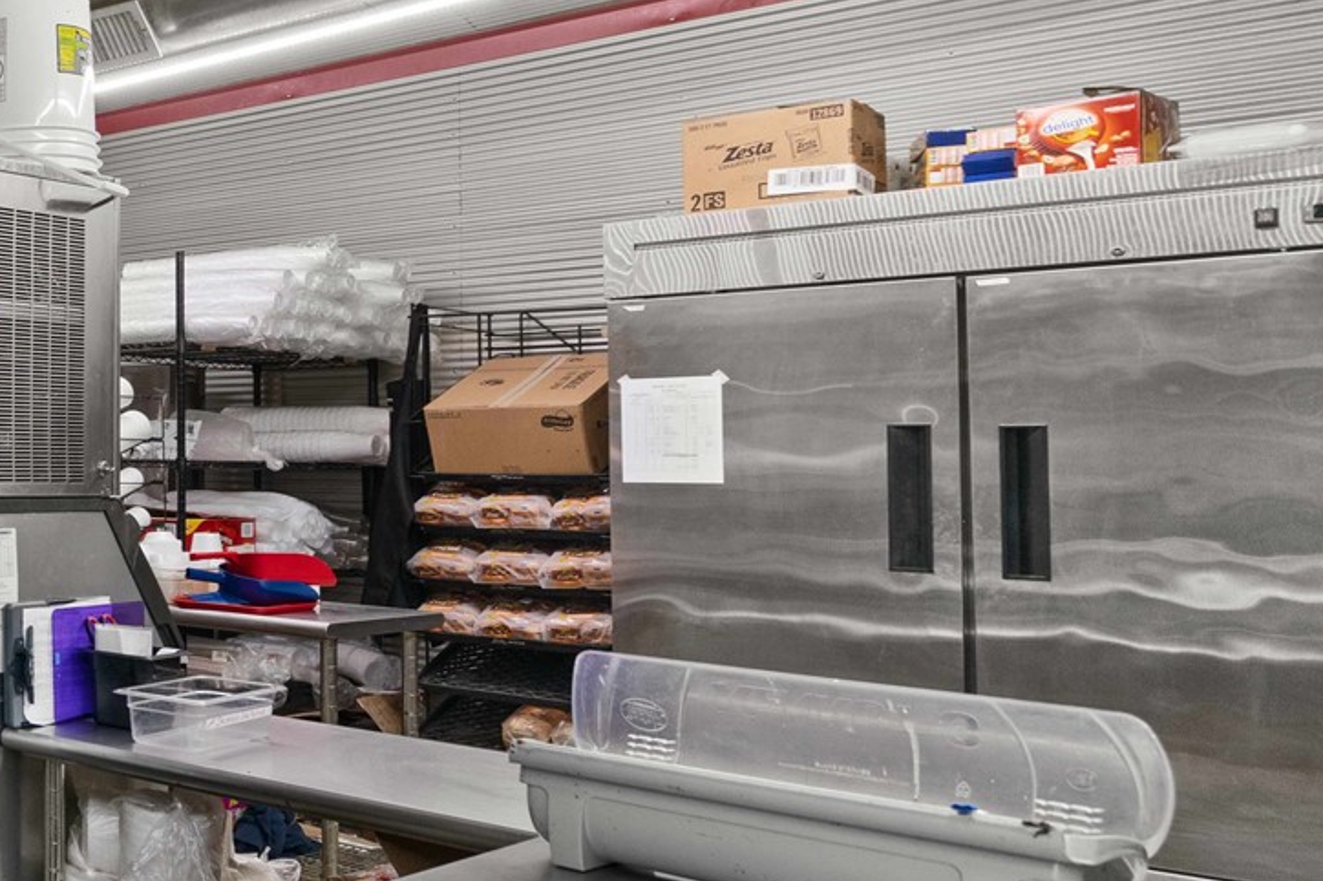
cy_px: 354
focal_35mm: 36
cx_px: -526
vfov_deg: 36.7
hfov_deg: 32.7
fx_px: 1322
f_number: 5
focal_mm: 12
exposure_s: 1/30
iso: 800
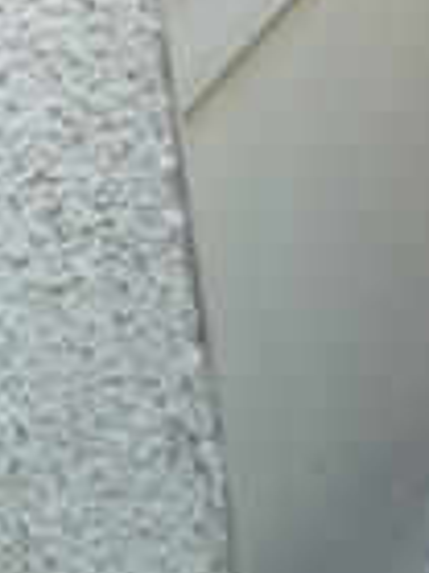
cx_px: 986
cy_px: -482
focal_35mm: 134
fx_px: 2218
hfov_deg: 9.9
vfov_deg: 13.2
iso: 50
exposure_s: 1/100
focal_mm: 4.15
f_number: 2.2
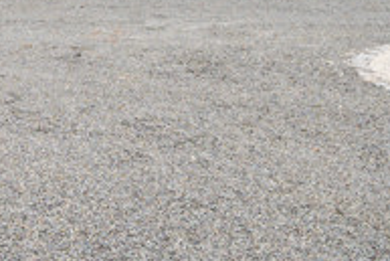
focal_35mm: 67
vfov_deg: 17.9
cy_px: -144
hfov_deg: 29.0
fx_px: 726
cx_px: 48
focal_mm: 18
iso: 100
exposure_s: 1/125
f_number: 9
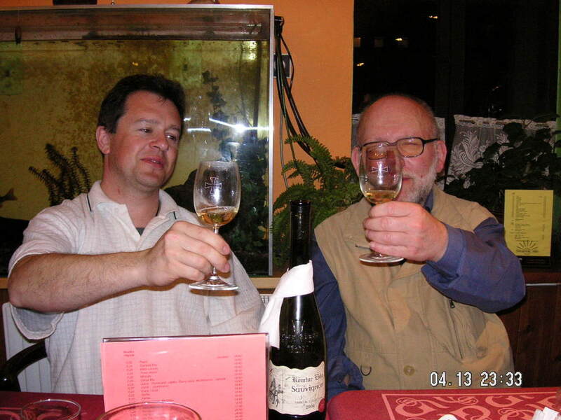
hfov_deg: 47.9
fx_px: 632
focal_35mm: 39
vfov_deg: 36.8
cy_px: 210
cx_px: 280
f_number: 2.9
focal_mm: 6.5
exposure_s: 1/45
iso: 160
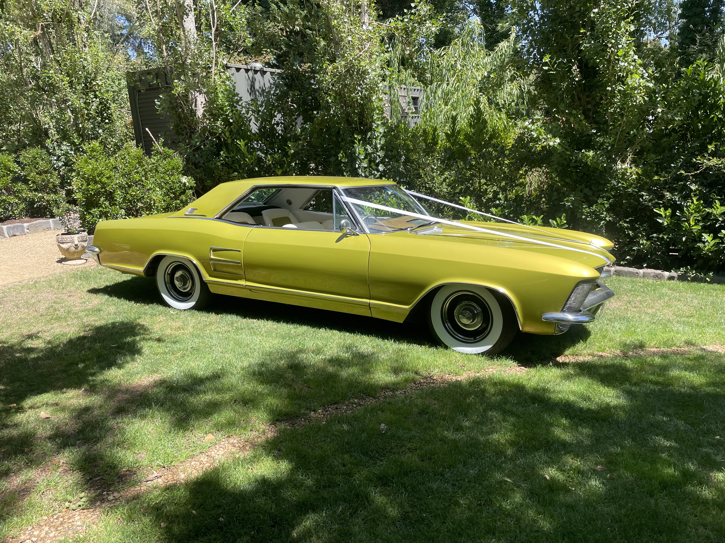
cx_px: 362
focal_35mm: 26
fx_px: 545
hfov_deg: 67.3
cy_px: 272
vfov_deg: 53.1
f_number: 1.6
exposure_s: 1/1125
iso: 32
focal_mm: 4.2
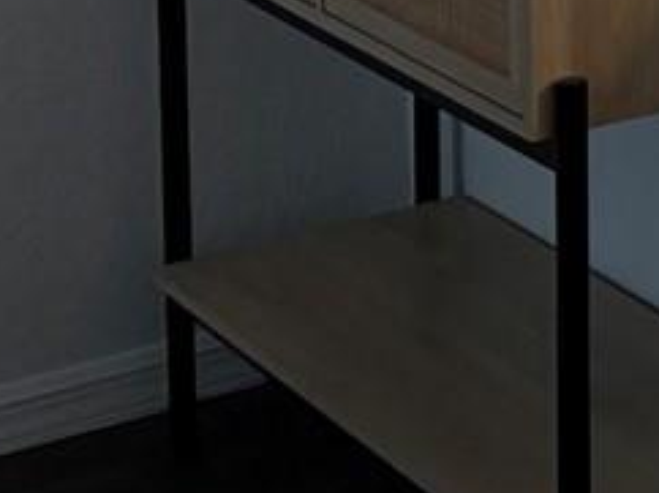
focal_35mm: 172
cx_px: 2004
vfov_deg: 8.0
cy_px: -632
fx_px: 3271
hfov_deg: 9.1
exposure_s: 1/120
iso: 125
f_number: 1.6
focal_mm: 5.96
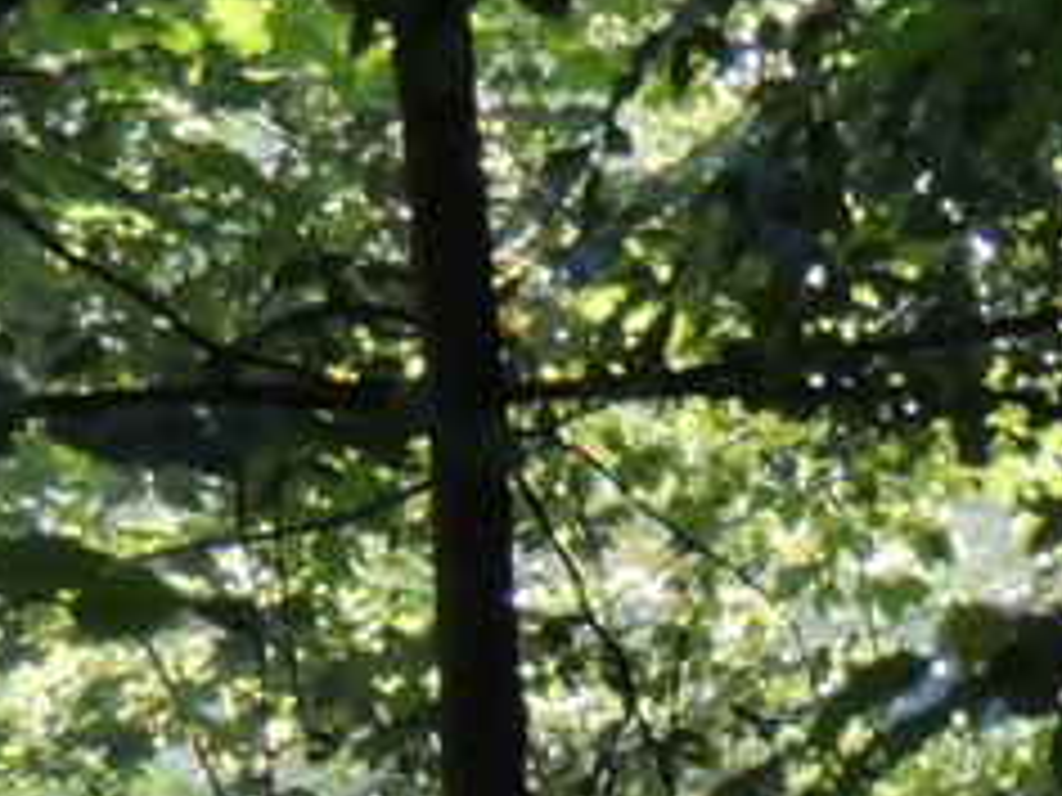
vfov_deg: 1.2
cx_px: 1755
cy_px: 2015
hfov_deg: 1.6
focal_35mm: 1218
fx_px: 37368
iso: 400
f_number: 5.5
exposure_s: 1/80
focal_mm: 36.8
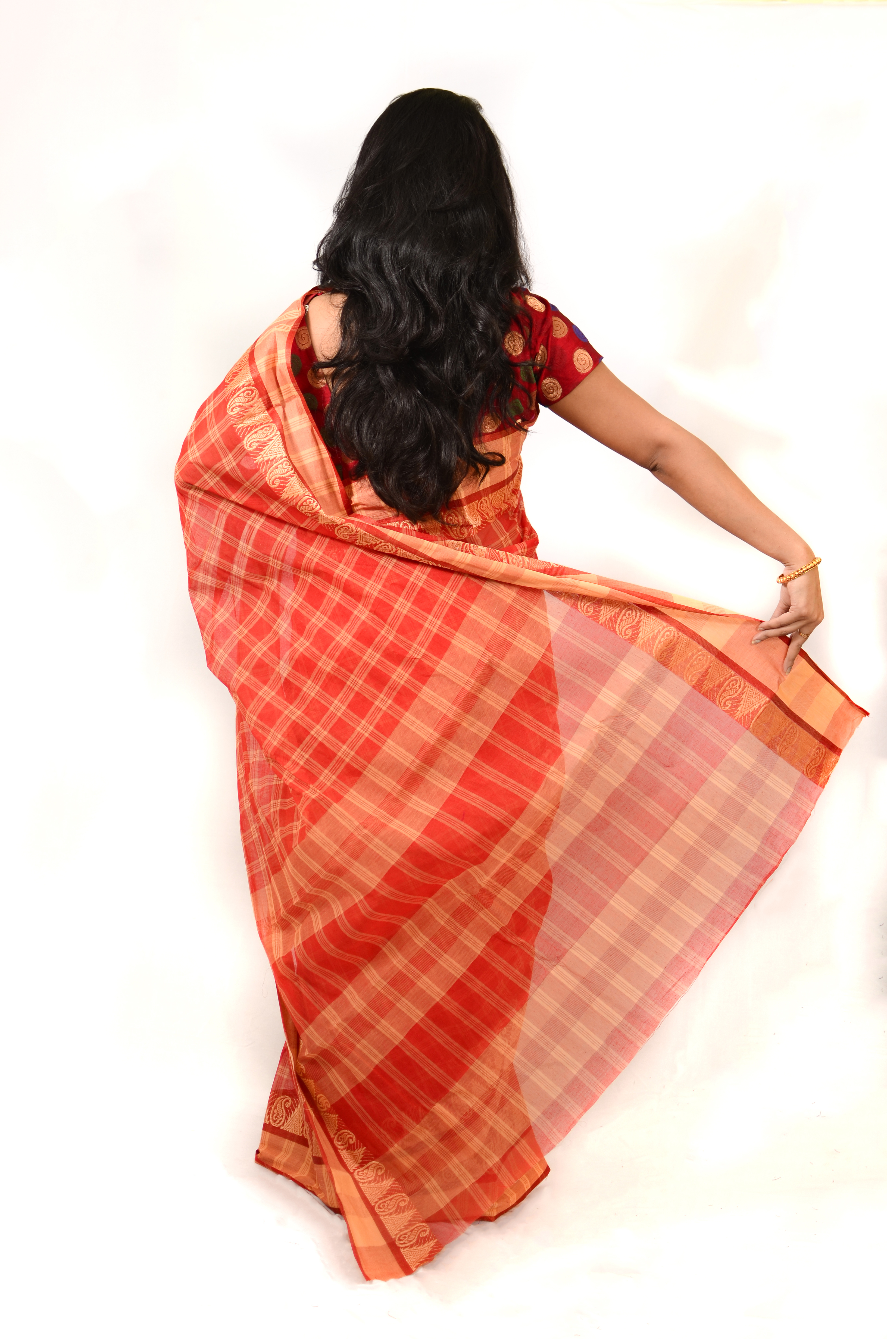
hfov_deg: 25.6
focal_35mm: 52
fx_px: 1949
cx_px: 444
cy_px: 670
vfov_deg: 37.9
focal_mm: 35
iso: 100
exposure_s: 1/250
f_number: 1.8
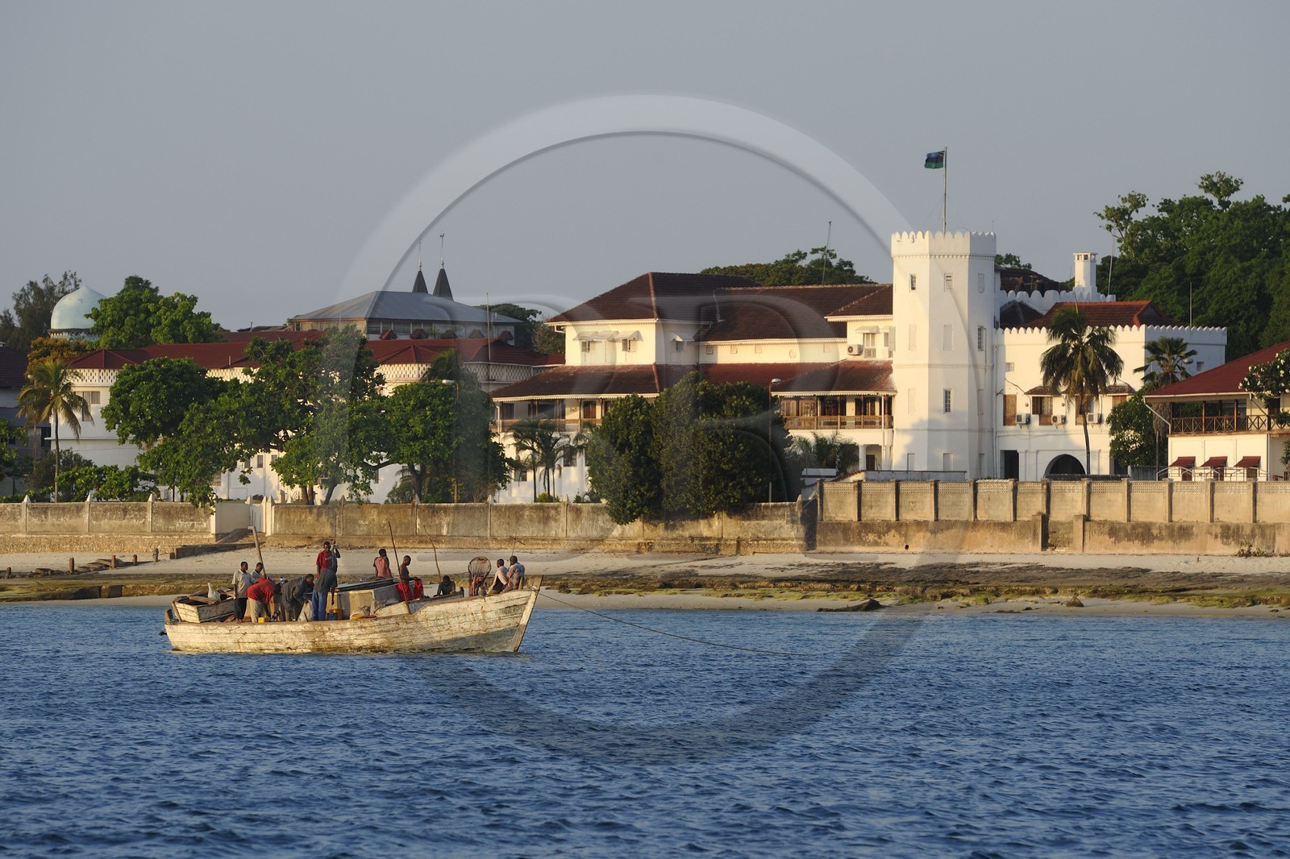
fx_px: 7165
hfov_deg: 10.3
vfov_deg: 6.9
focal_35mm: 200
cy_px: 430
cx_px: 645
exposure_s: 1/500
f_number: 6.3
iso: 400
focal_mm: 200
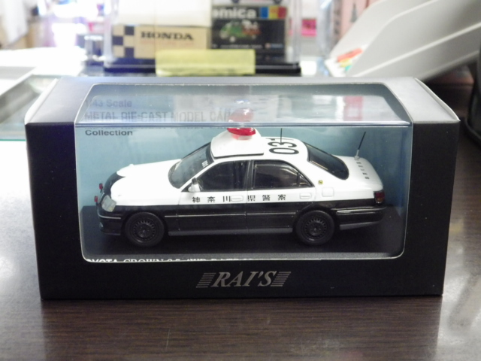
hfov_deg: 32.7
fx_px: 820
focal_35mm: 59
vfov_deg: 24.8
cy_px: 180
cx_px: 240
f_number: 4
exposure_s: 1/25
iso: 800
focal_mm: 10.7
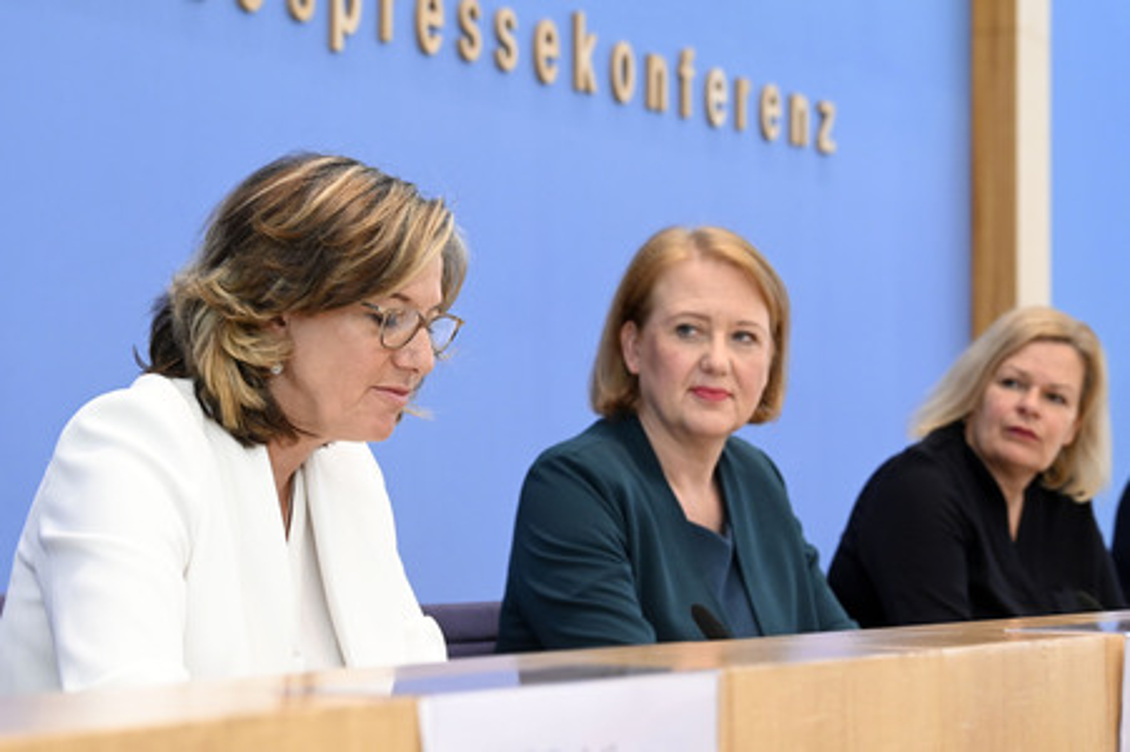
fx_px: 2823
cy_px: 376
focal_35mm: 90
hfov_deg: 22.6
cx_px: 565
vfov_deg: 15.2
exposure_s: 1/400
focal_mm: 90
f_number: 7.1
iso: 4000
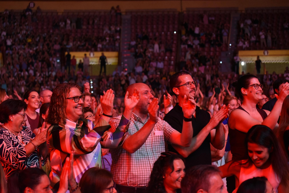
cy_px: 96
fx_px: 562
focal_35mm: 70
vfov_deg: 19.5
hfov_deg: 28.8
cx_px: 144
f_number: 4
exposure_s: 1/400
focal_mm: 70
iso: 5600
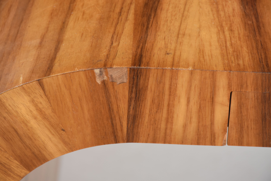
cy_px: 90
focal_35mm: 210
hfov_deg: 9.8
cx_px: 136
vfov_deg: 6.6
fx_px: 1582
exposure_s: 1/125
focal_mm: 140
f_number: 10
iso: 200
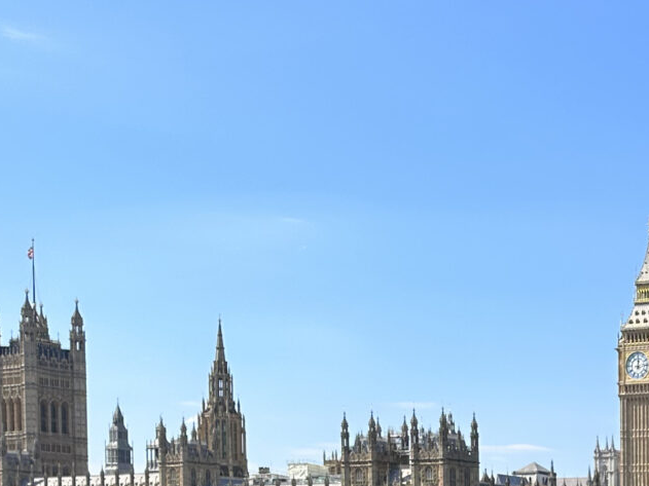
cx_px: 809
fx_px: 1368
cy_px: 658
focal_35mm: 73
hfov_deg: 23.9
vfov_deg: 18.5
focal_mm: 6.86
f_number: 1.78
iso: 80
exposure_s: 1/4762
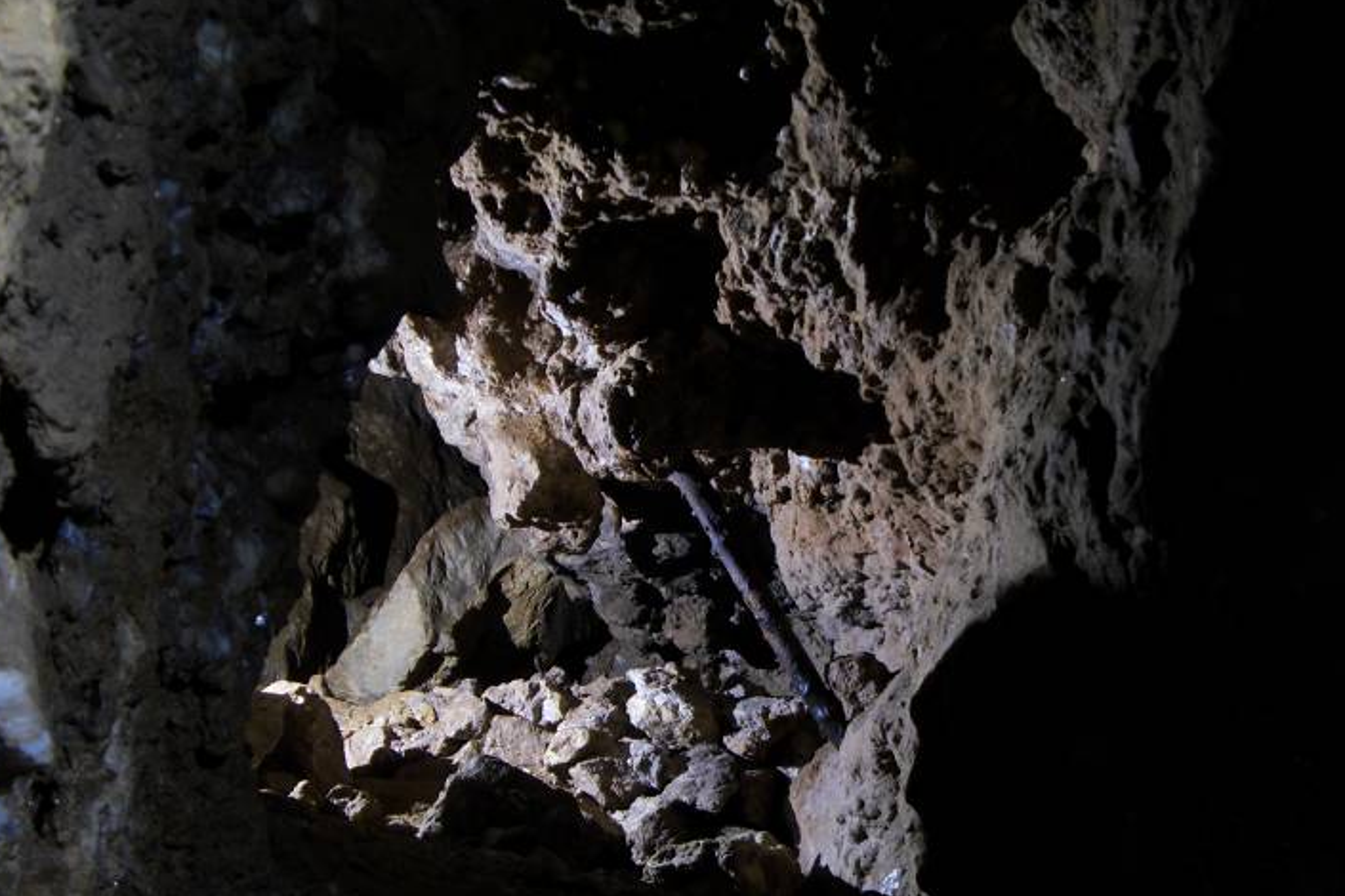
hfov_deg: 42.7
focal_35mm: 46
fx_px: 1718
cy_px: 530
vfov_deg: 29.2
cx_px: 649
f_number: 3.5
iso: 80
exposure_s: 6
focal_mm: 6.6
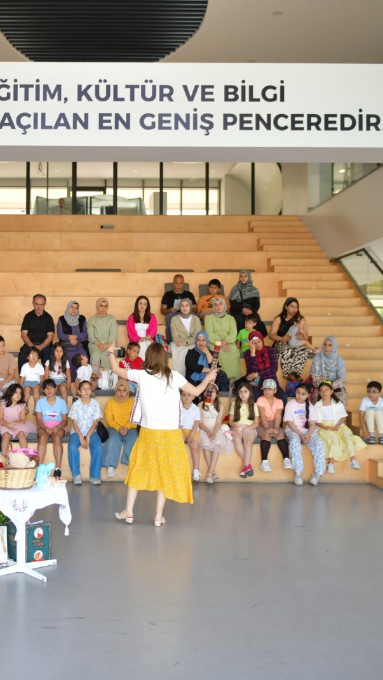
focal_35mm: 38
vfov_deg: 52.8
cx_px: 85
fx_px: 686
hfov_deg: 30.5
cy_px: 339
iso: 500
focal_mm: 24
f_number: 2.8
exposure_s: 1/200
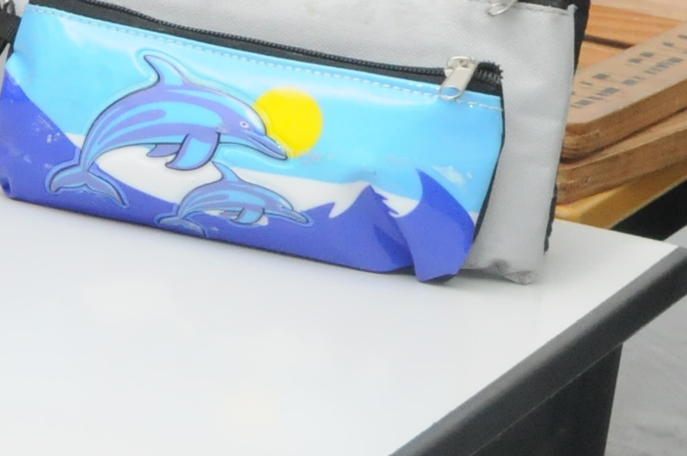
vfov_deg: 4.2
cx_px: -930
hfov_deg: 6.1
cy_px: -303
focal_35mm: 322
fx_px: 6138
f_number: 9
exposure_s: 1/160
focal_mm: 40
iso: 1000
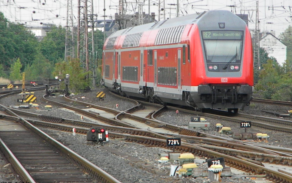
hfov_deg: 7.1
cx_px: 146
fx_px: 2356
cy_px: 78
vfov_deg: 4.4
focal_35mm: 296
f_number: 5.4
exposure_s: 1/357
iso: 720
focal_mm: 50.4
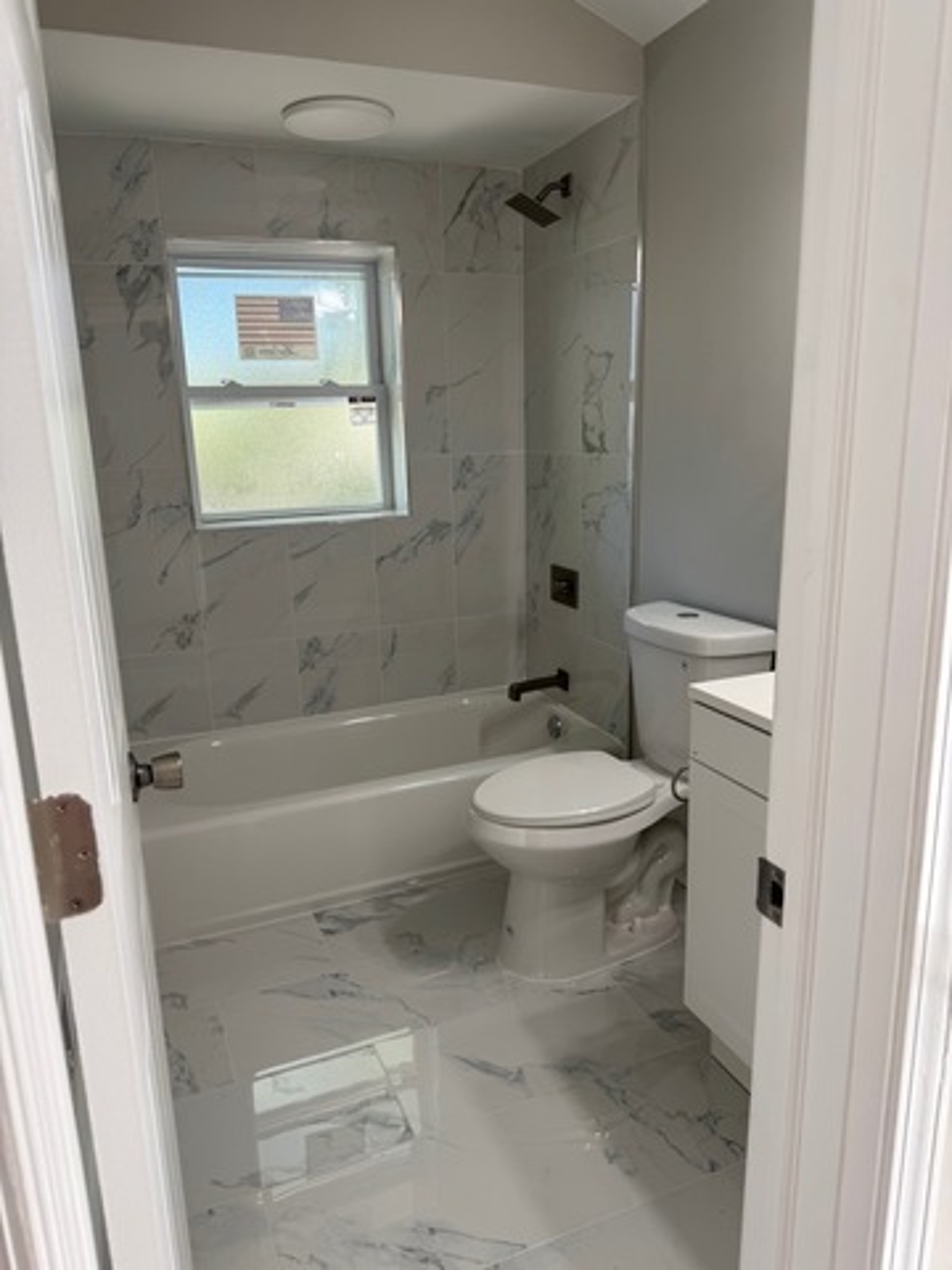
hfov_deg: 56.8
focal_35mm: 24
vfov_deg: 71.6
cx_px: 476
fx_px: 880
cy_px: 635
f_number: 1.78
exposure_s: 1/121
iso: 80
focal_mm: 6.76
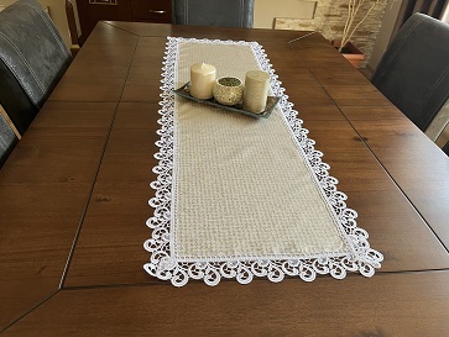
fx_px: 338
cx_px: 224
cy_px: 168
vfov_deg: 53.1
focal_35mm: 26
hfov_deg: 67.3
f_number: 1.6
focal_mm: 5.1
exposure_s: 1/83
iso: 125
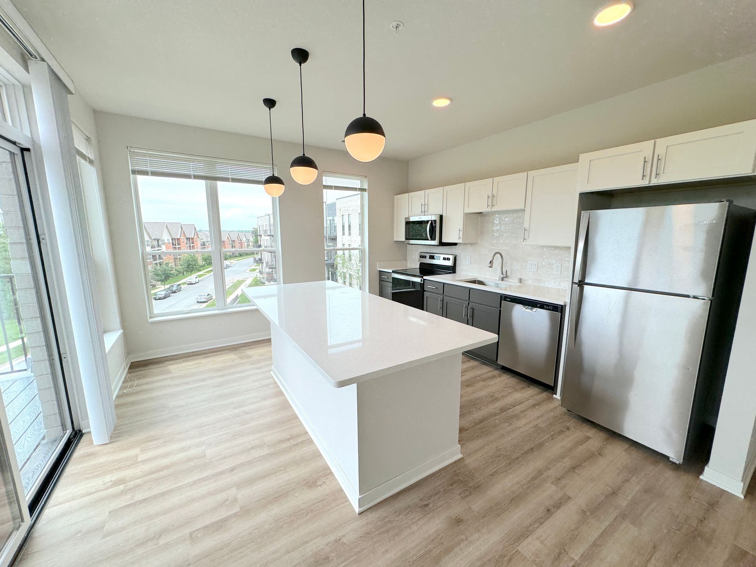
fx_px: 306
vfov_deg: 85.7
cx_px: 378
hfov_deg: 102.1
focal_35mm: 14
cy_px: 284
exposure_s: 1/299
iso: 40
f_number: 2.2
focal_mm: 2.22
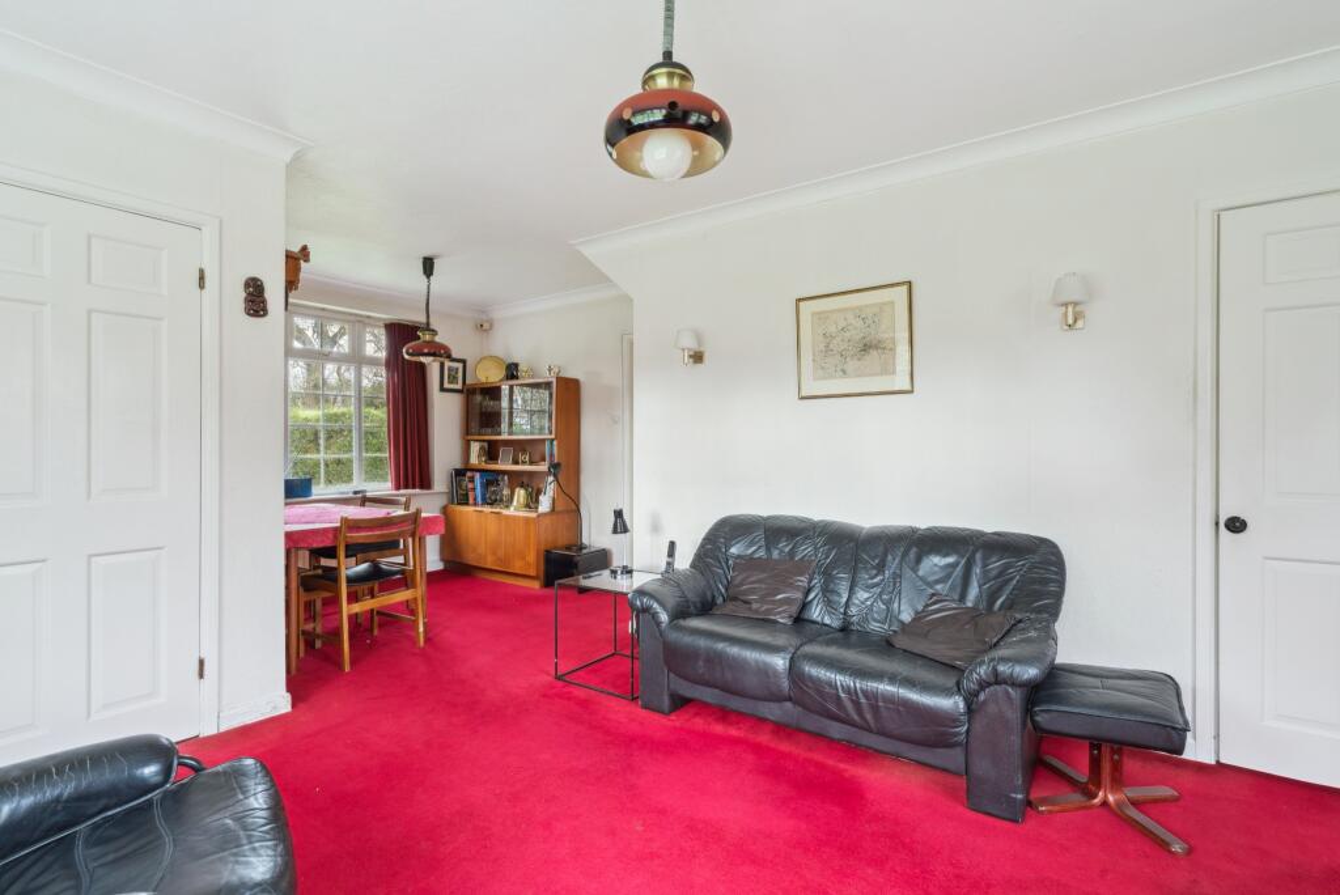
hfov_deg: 96.7
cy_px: 448
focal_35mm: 16
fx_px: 596
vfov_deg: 73.8
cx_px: 670
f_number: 11
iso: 640
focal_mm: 16
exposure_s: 1/3
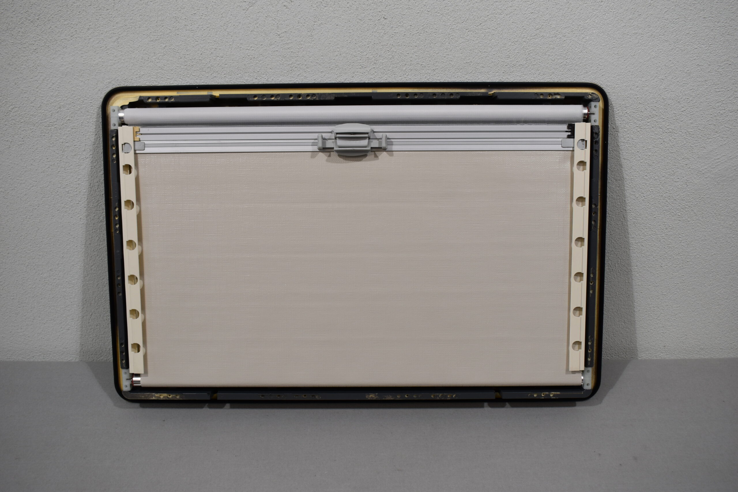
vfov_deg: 36.9
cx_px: 369
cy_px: 246
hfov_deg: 53.1
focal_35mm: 36
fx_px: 738
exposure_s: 1/125
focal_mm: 24
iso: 280
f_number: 5.6
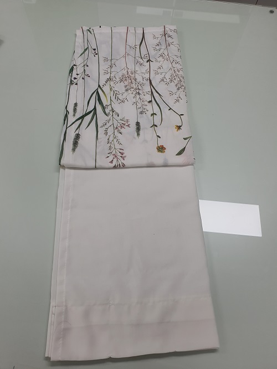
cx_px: 138
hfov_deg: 53.1
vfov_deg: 67.3
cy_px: 184
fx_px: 277
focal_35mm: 26
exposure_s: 1/120
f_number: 2.4
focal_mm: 4.3
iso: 50
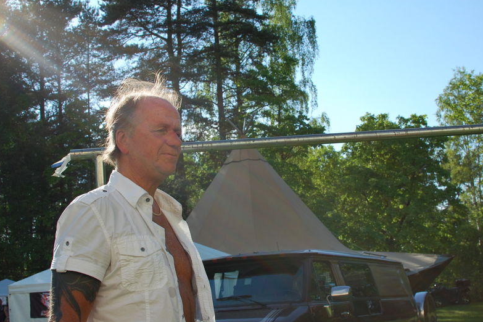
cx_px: 238
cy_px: 161
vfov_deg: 25.3
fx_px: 718
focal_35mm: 54
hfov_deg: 37.2
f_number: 8
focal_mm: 35
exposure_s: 1/250
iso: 200
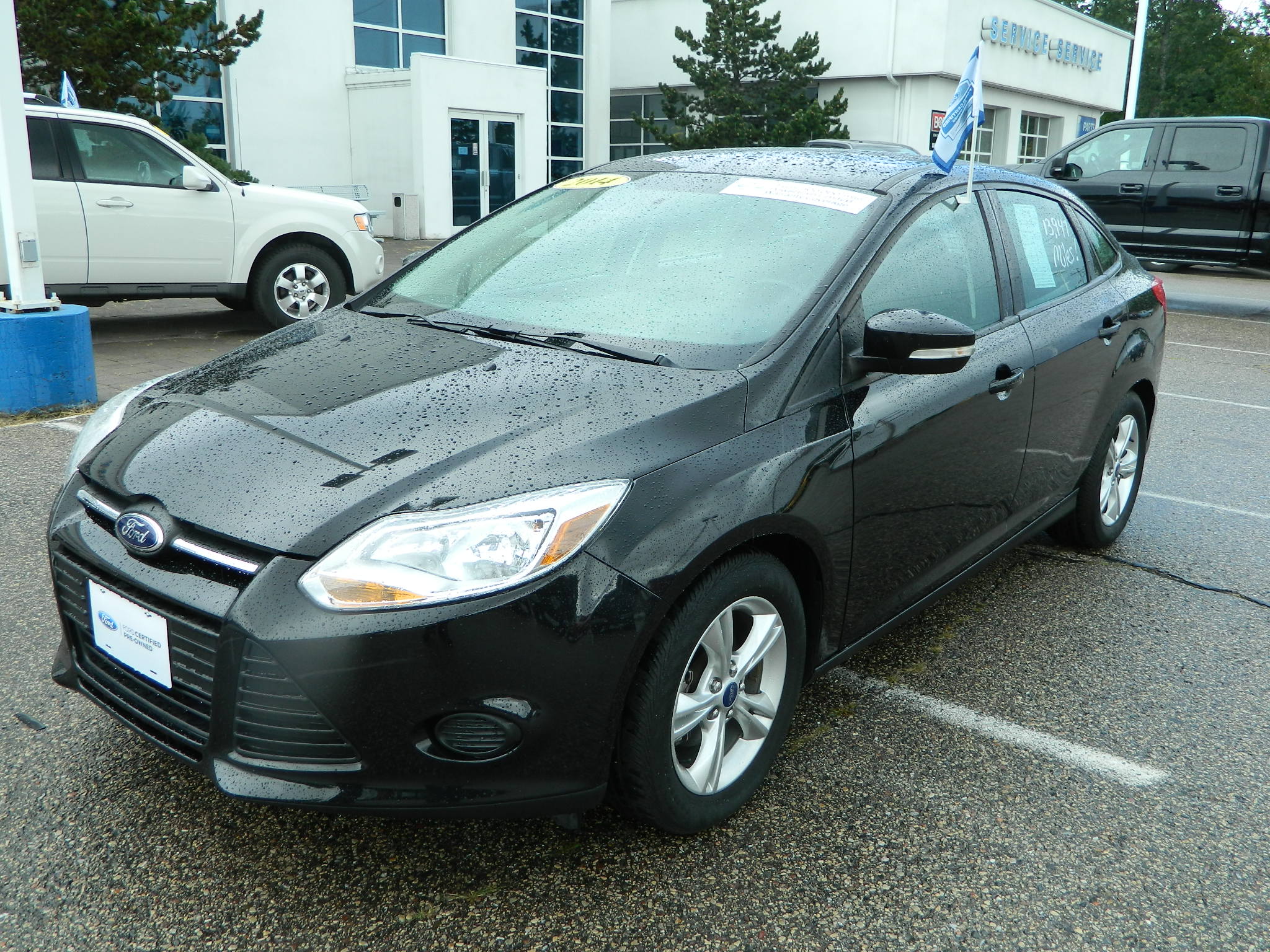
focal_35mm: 31
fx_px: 1137
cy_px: 476
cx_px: 635
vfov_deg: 45.4
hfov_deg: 58.4
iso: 80
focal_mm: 5.6
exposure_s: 1/200
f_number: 3.2
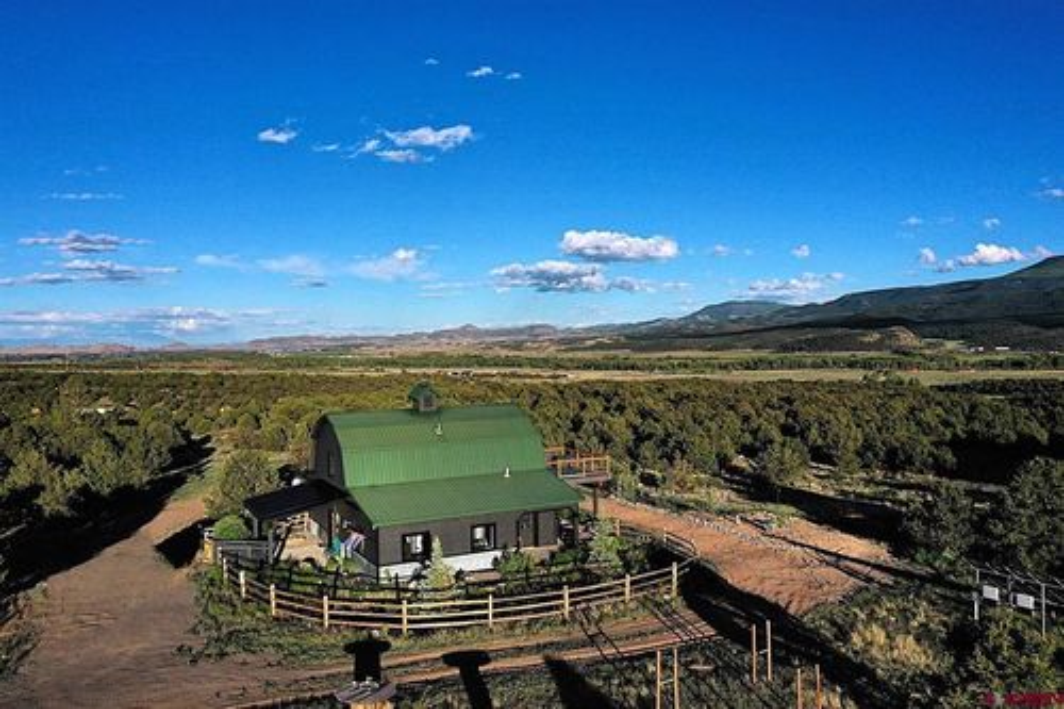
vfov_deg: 46.4
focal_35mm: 28
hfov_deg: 65.5
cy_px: 354
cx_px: 532
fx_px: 827
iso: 200
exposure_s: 1/2000
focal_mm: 10.26
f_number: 8
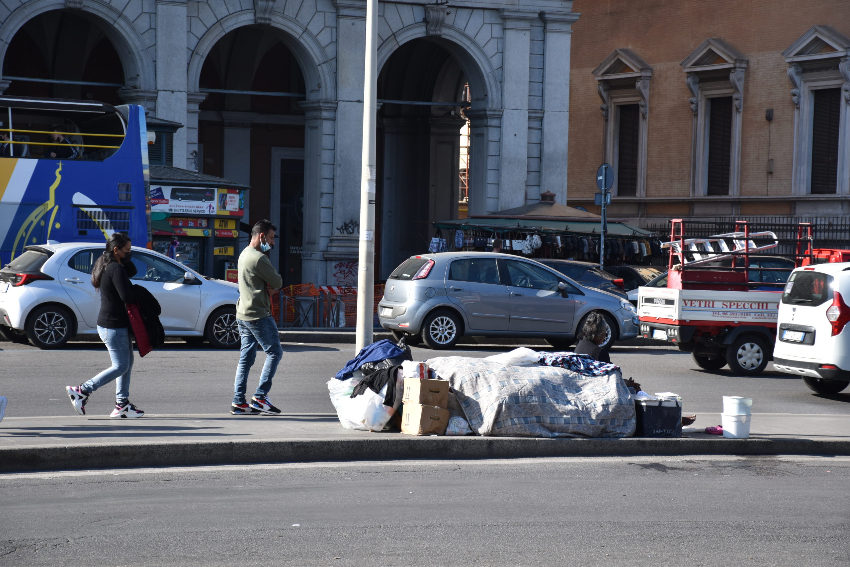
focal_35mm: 105
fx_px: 2479
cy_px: 284
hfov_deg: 19.5
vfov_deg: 13.0
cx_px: 425
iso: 320
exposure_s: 1/640
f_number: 6.3
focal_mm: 70
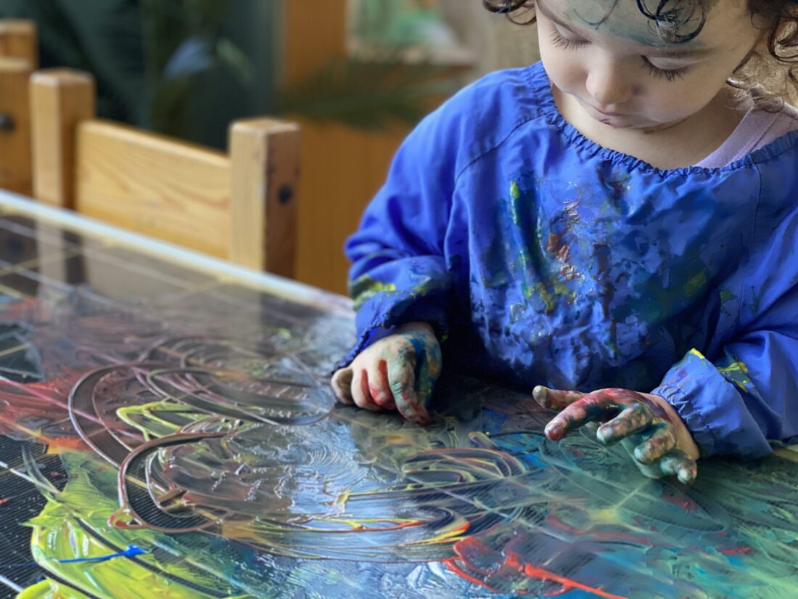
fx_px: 1199
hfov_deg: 36.8
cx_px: 399
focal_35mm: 52
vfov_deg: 28.0
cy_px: 300
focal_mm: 6
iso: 200
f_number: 2
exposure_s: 1/122
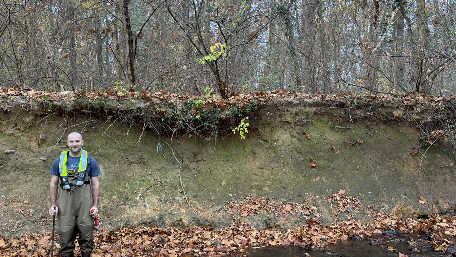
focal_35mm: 30
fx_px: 363
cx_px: 221
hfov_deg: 64.3
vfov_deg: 38.9
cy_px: 146
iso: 125
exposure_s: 1/63
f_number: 1.6
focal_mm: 5.96
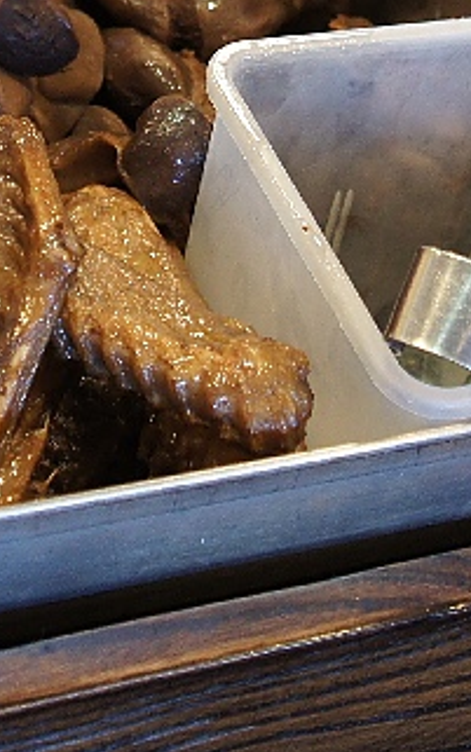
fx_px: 2700
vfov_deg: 15.5
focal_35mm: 132
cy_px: -13
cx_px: 77
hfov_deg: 9.9
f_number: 4
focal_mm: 27
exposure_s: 1/50
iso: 800
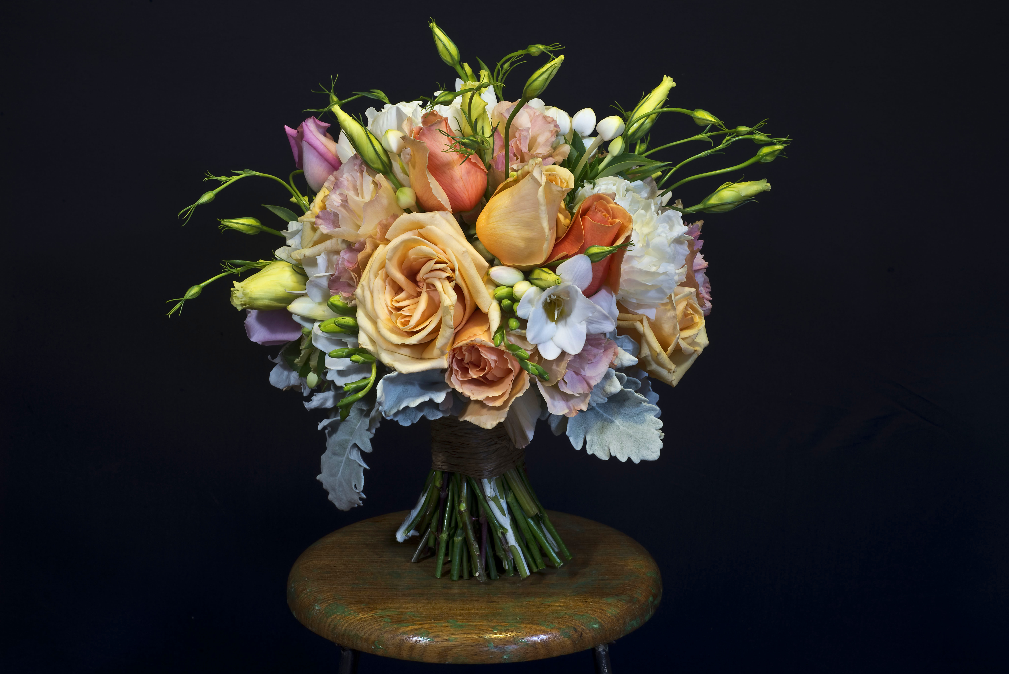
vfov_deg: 27.0
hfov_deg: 39.6
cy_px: 337
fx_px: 1402
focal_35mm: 50
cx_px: 504
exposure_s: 3
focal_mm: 50
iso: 50
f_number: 16
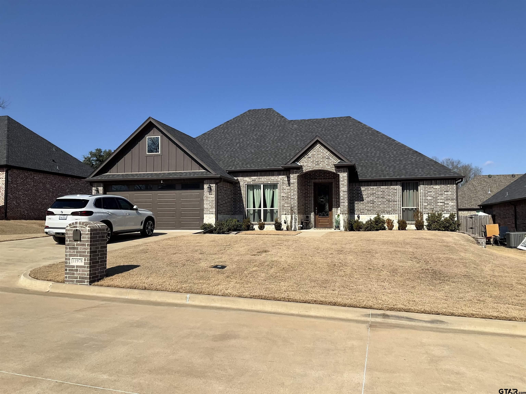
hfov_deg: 61.7
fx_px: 441
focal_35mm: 29
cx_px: 263
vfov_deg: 48.2
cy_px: 197
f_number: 1.8
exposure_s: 1/3125
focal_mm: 3
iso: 25
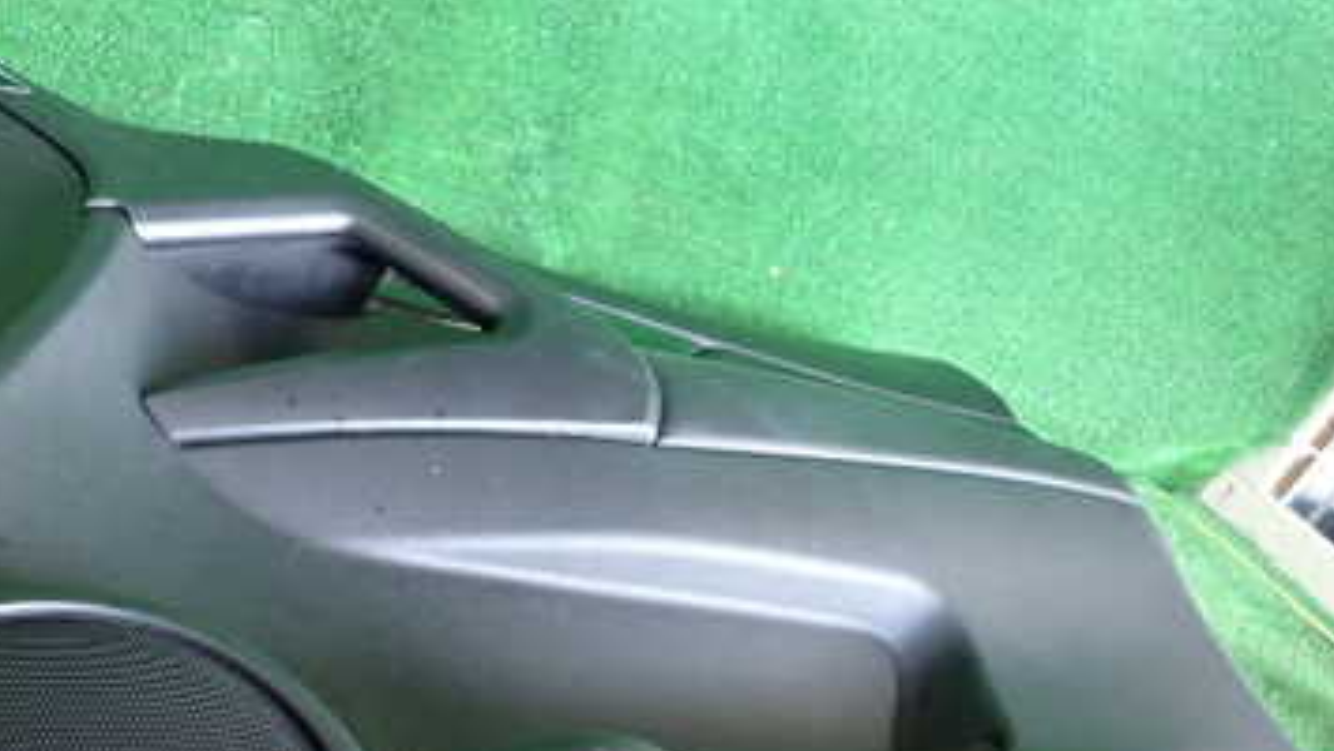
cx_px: 376
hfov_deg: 43.5
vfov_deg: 25.4
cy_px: 631
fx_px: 1628
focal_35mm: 46
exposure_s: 1/125
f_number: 2
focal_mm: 4.5
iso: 400
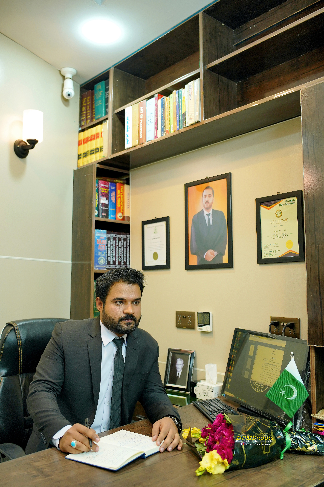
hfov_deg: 37.9
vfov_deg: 54.4
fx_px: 472
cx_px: 162
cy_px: 244
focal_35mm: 35
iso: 800
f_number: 2.8
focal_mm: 35
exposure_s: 1/160
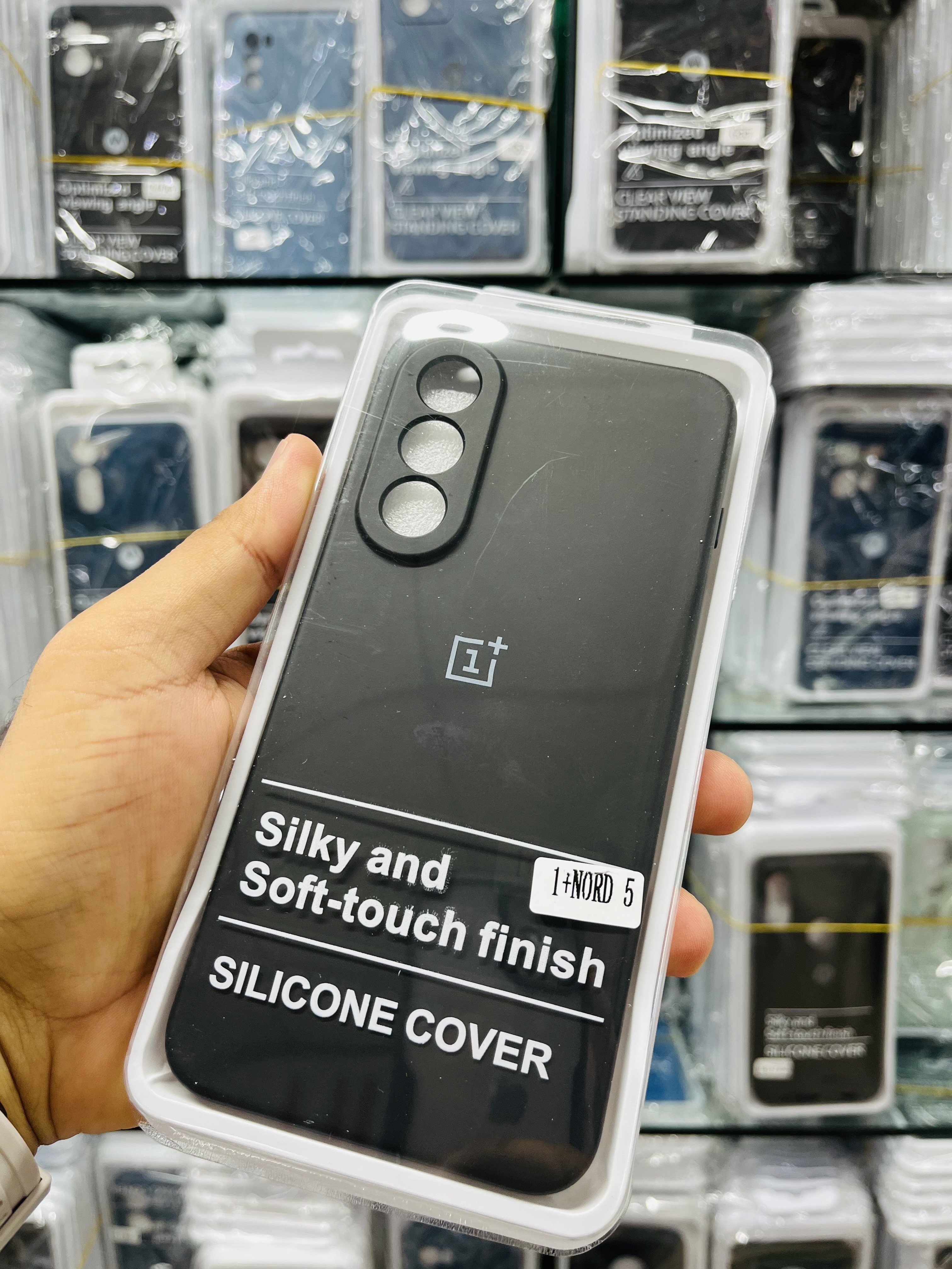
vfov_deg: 67.3
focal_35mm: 26
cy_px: 634
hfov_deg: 53.1
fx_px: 953
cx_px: 476
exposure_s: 1/100
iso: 80
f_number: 1.6
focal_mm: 5.1
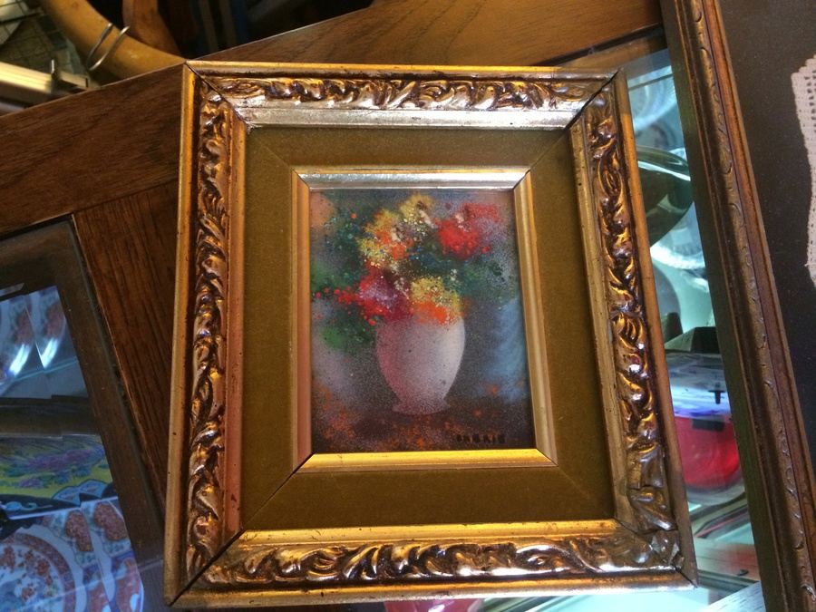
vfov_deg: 46.8
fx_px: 707
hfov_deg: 60.0
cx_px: 408
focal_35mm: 30
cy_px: 306
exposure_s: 1/20
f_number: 2.2
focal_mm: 4.12
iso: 320
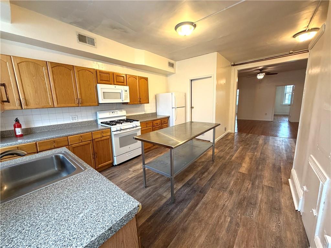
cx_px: 166
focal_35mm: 14
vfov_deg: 85.7
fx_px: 134
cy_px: 124
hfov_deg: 102.1
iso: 320
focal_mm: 2.22
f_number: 2.2
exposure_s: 1/60
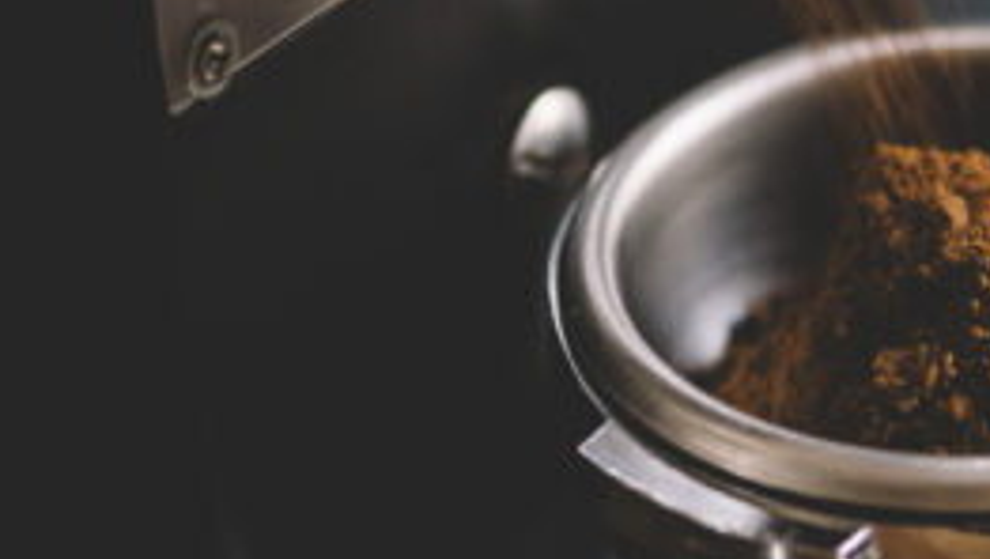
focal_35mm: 322
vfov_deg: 3.8
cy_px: 202
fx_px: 8461
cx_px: 1130
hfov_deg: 6.7
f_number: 3
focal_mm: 105
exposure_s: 1/160
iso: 1000
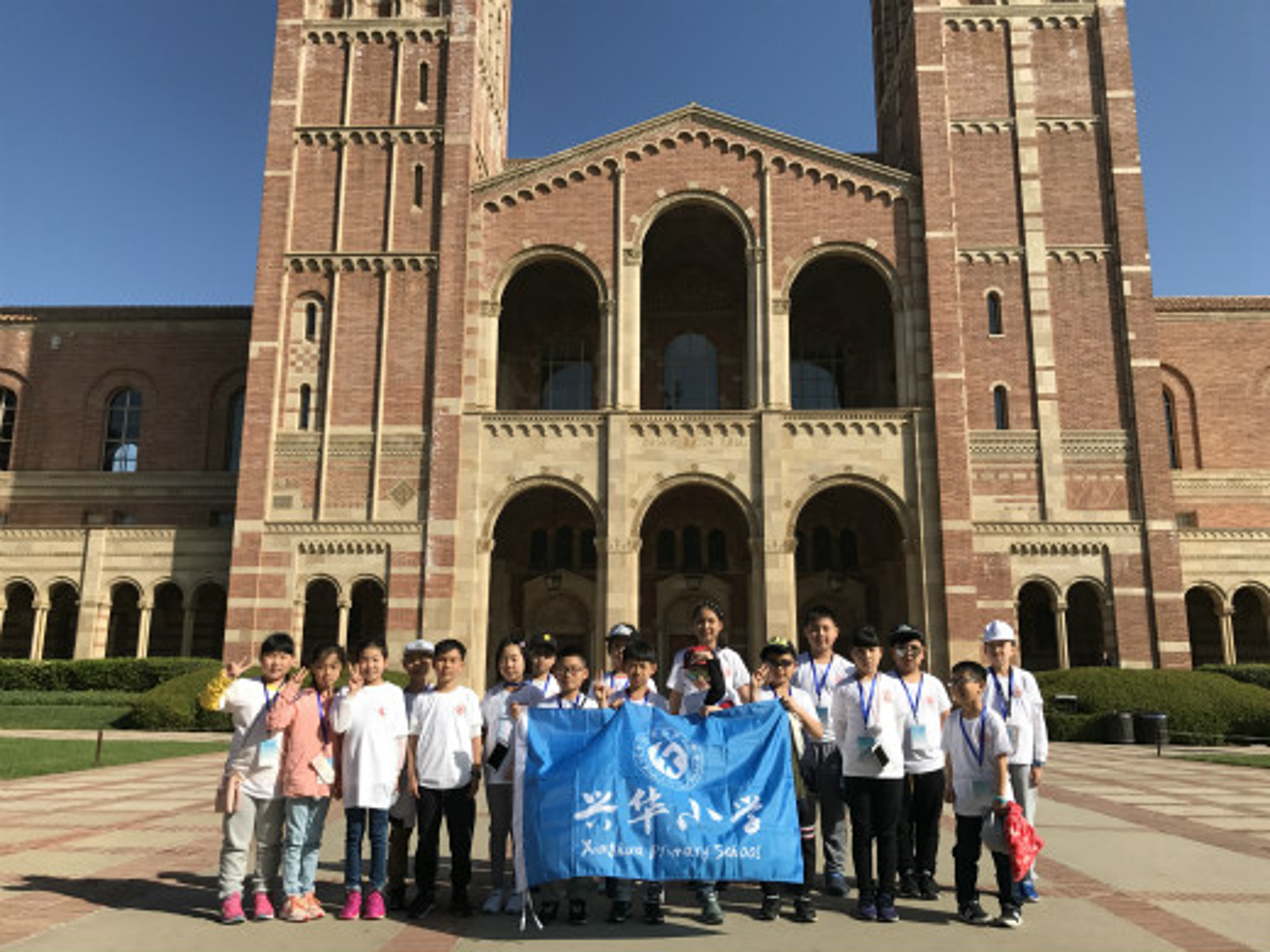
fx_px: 1027
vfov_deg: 49.7
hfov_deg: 63.4
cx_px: 635
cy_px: 476
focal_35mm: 28
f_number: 1.8
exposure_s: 1/2817
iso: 20
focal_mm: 3.99
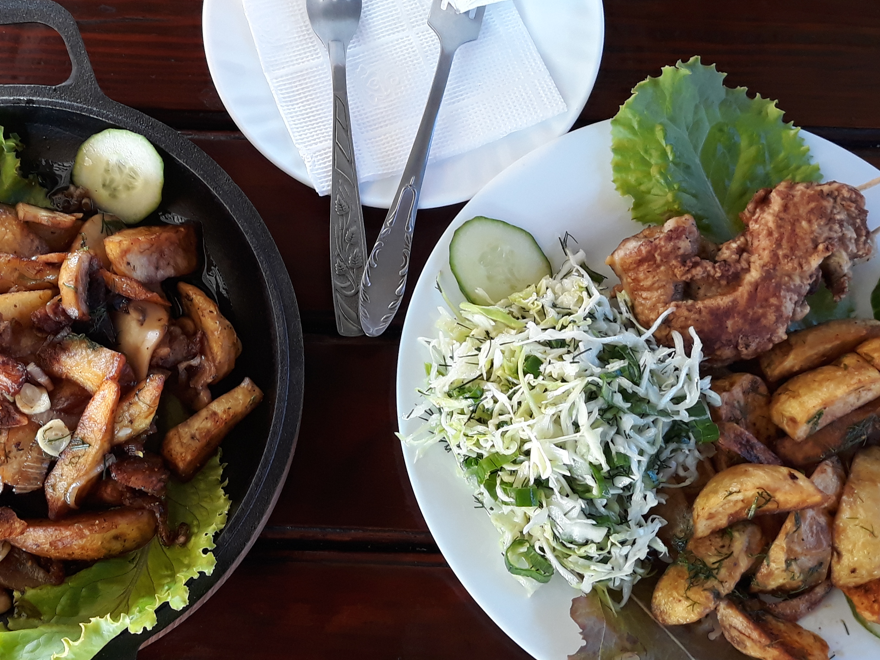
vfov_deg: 31.4
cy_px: 272
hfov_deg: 40.6
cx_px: 281
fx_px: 1169
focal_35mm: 46
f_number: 1.7
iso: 100
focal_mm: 3.71
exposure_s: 1/50
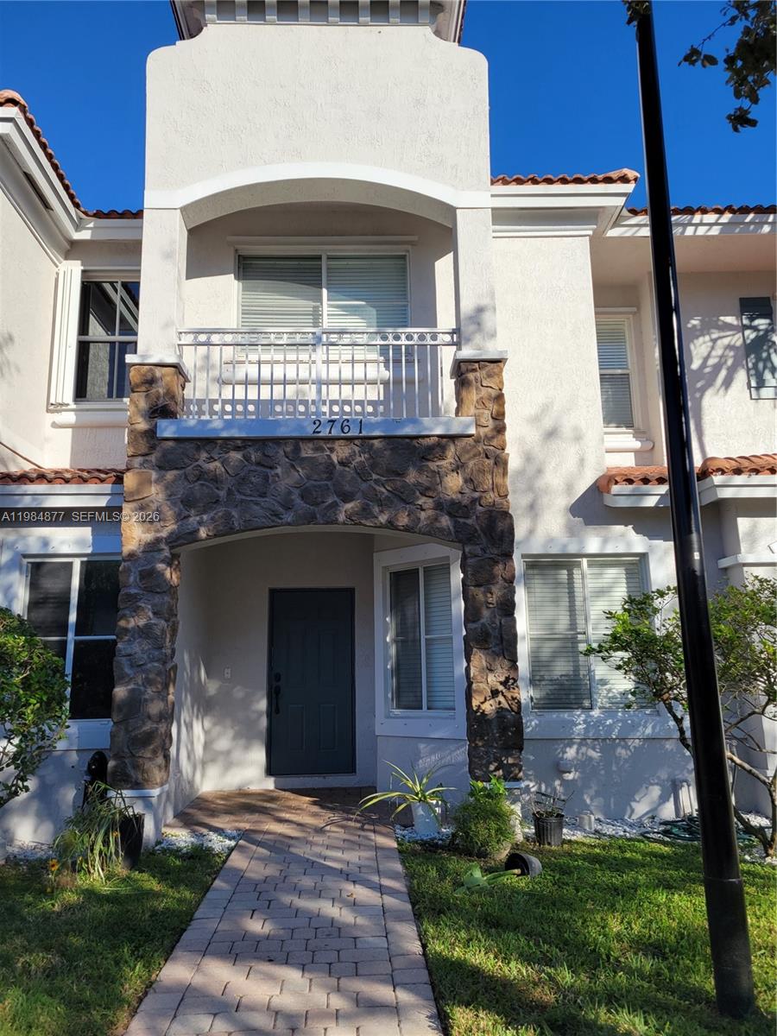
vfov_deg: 67.3
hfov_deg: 53.1
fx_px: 778
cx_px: 388
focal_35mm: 26
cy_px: 518
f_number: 1.8
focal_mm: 5.4
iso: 40
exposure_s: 1/1978
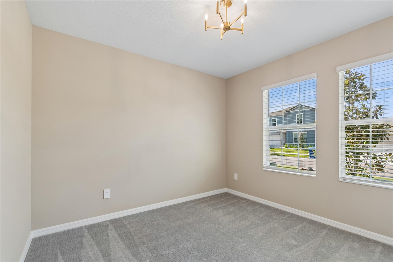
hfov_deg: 100.4
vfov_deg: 77.3
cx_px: 196
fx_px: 164
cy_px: 131
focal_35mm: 15
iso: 100
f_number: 6.3
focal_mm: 10
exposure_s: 1/40
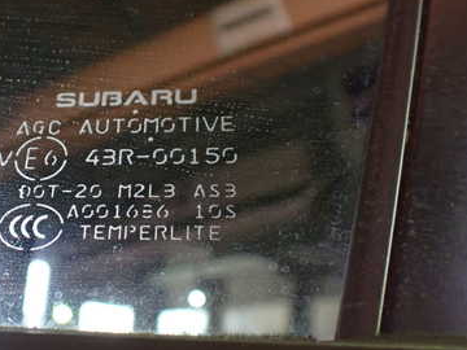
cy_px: 181
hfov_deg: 36.7
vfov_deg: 29.1
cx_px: 87
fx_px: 675
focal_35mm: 50
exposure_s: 1/30
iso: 800
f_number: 2.3
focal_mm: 5.4
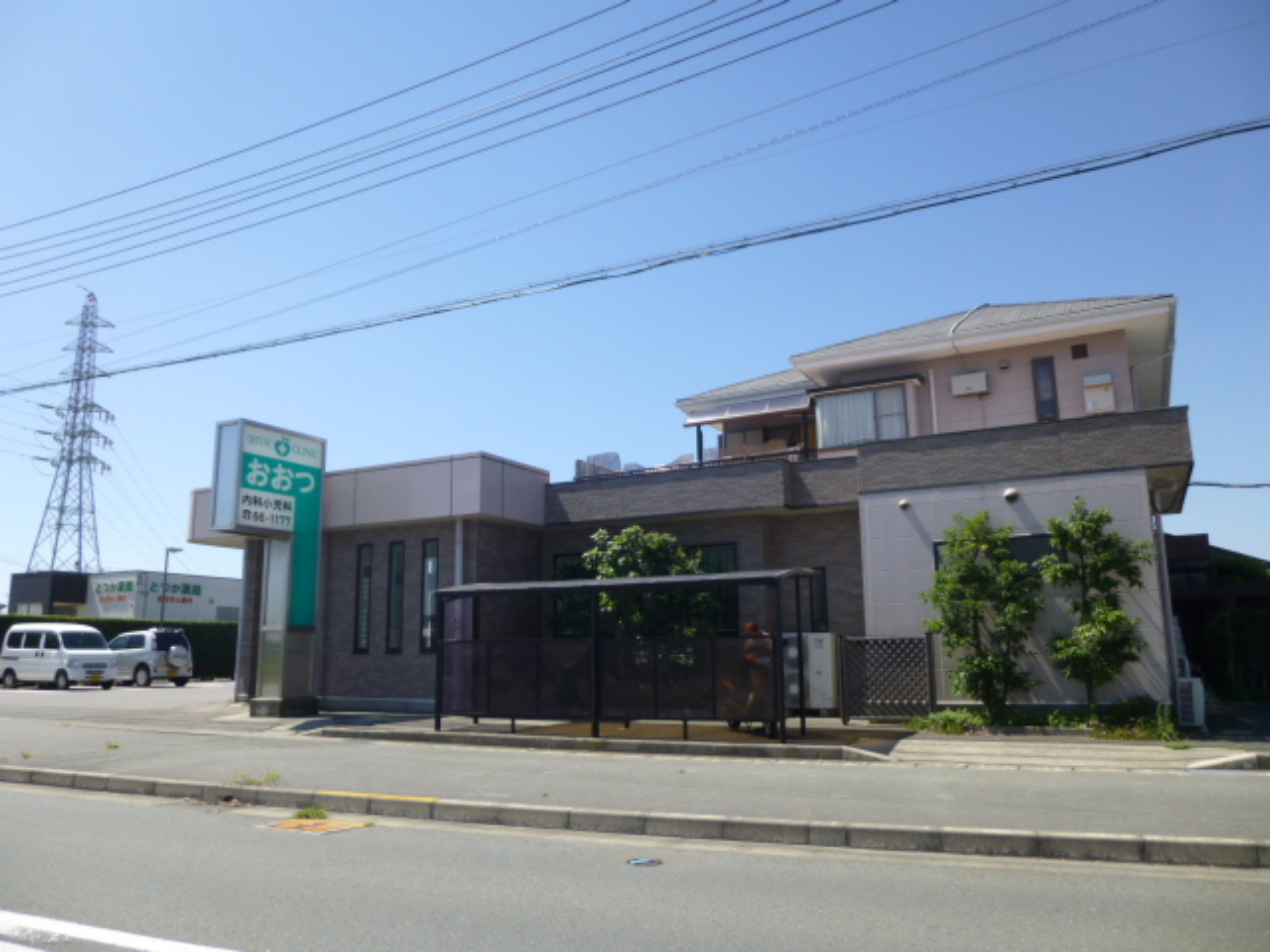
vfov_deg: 54.9
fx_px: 917
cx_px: 635
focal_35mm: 25
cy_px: 476
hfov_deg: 69.4
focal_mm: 4.5
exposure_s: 1/1300
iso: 100
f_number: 3.1
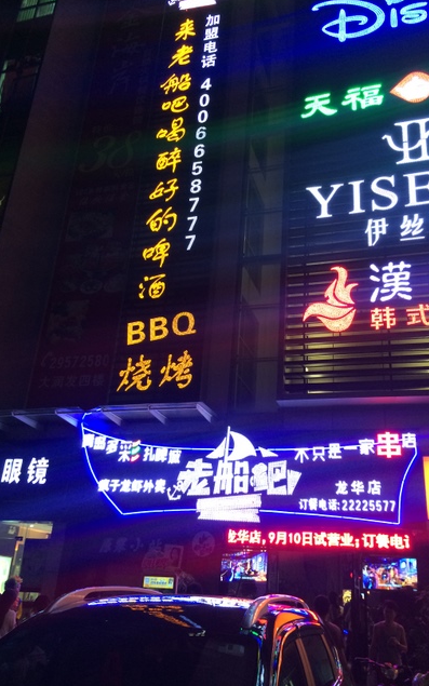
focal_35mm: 31
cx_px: 238
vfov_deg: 61.2
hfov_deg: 40.6
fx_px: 580
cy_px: 342
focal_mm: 4.15
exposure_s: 1/30
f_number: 2.2
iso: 100
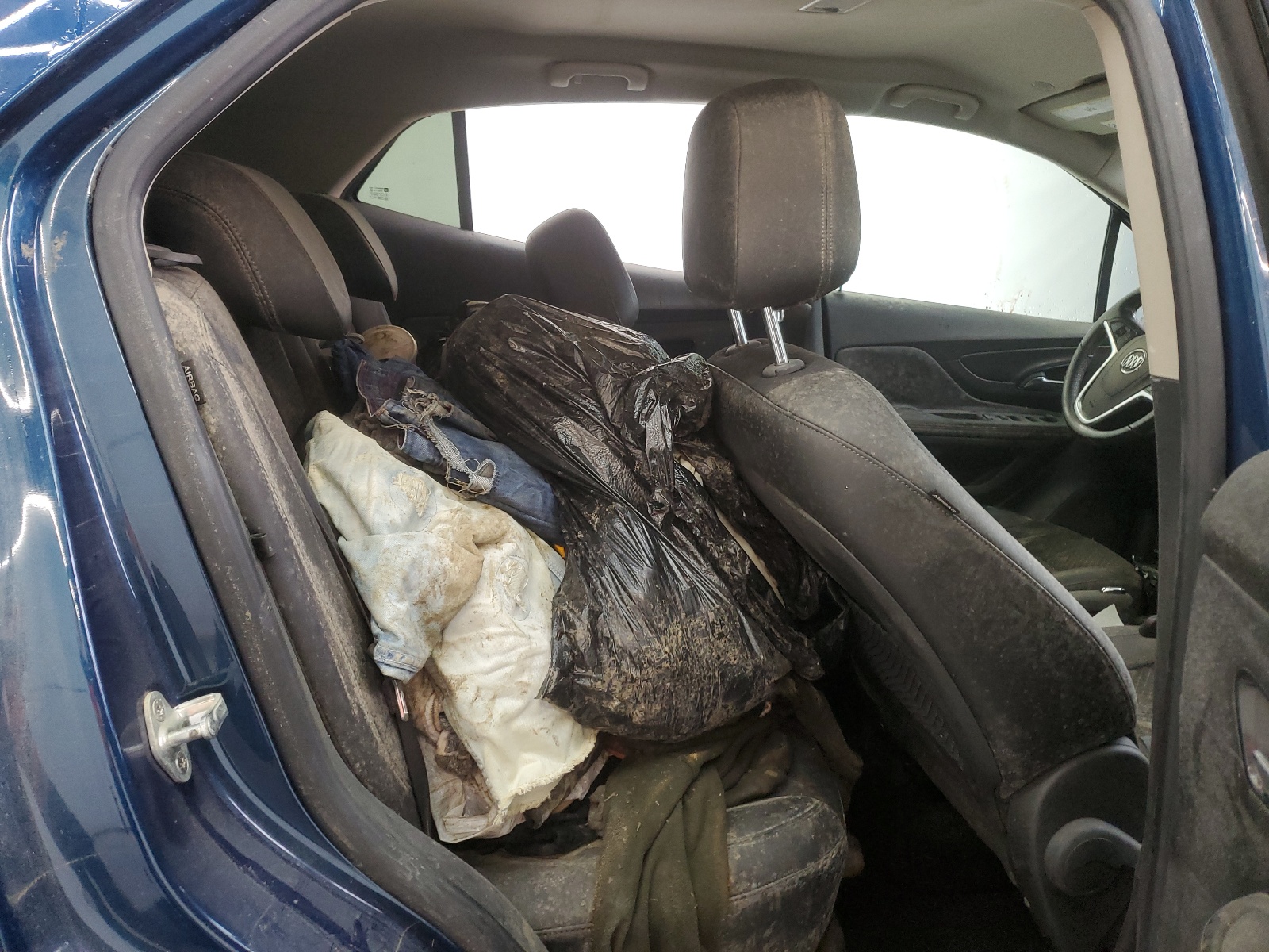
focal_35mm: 26
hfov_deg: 67.3
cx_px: 634
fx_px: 953
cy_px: 476
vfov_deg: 53.1
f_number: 1.5
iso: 118
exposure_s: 1/60.2
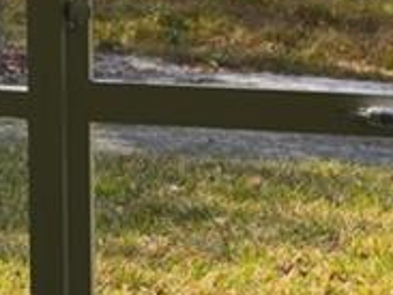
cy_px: 220
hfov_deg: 13.6
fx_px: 1645
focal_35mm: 145
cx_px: 225
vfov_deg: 10.2
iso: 100
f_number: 7.1
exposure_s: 1/100
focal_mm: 18
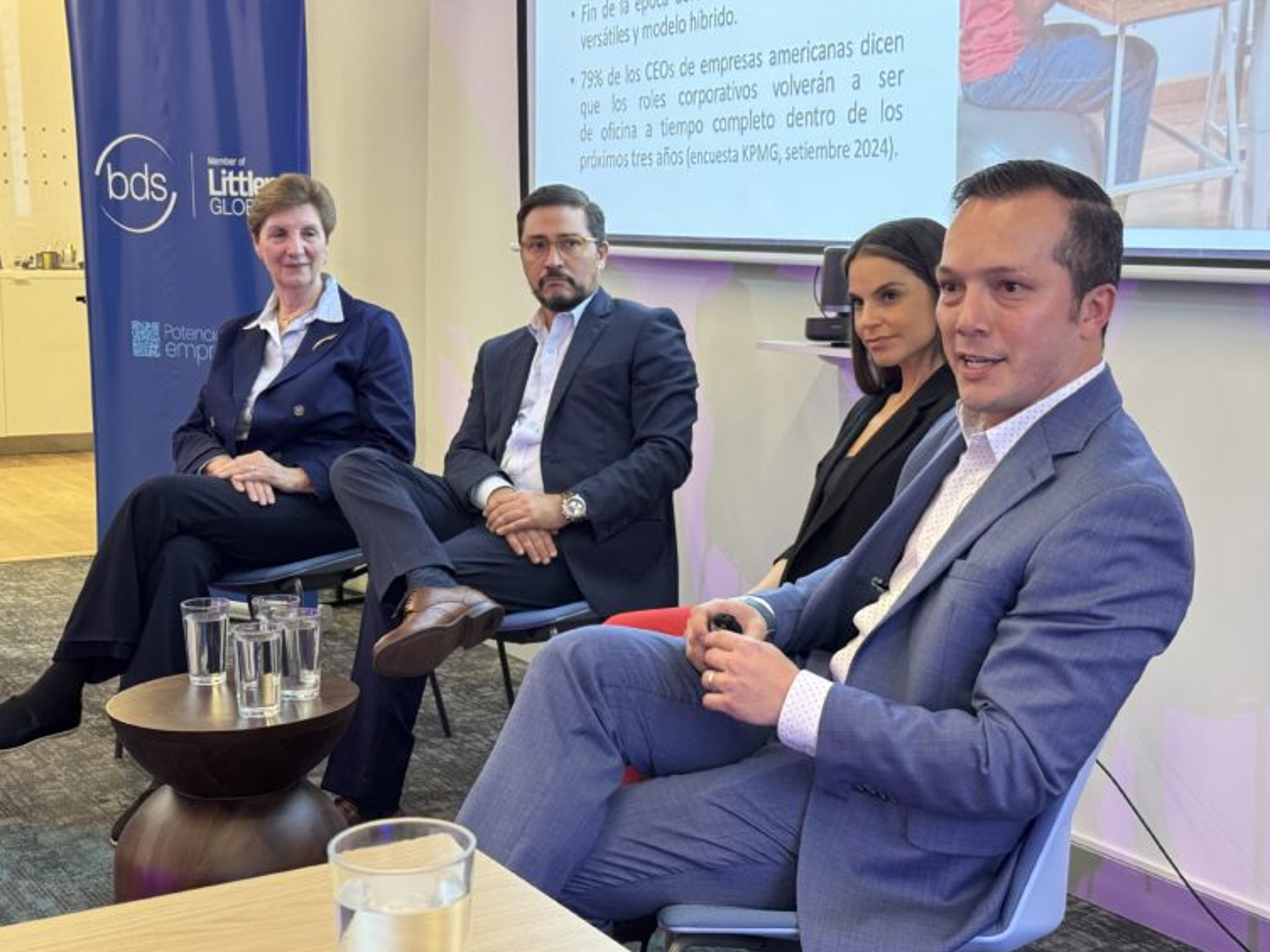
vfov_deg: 29.7
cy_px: 484
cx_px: 628
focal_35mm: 49
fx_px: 1798
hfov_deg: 38.9
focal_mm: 6.76
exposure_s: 1/40
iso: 500
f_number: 1.78
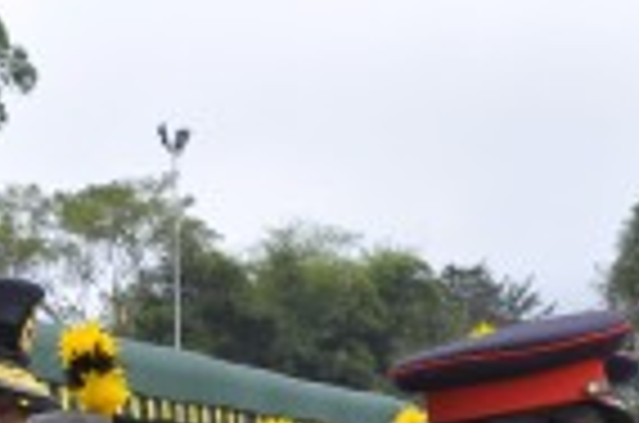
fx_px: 2692
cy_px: 824
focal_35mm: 152
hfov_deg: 13.5
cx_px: 423
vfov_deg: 8.5
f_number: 8
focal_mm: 24
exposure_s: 1/100
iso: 200
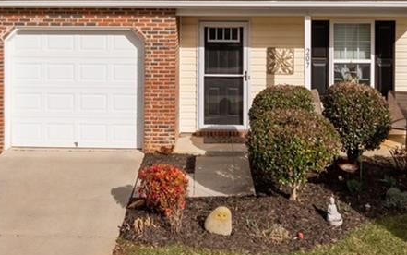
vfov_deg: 21.1
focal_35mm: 59
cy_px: -14
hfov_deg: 34.5
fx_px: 655
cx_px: 198
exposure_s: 1/3200
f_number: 2.8
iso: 110
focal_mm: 12.29
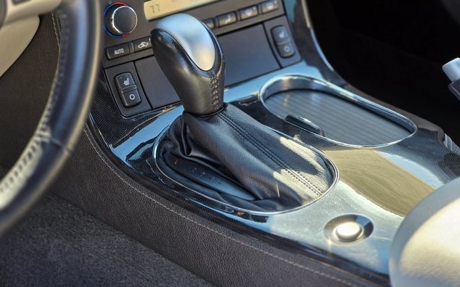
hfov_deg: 17.0
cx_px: 231
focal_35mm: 123
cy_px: 115
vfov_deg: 10.6
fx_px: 1542
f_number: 3.4
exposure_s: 1/120
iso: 125
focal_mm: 18.6
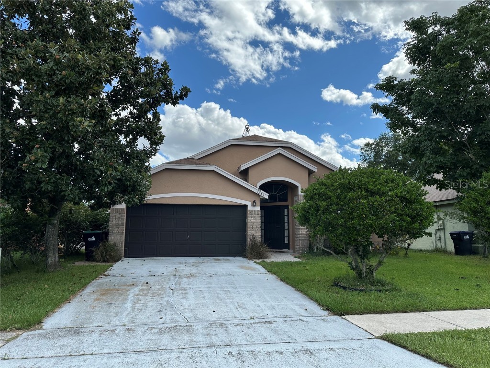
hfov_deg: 71.6
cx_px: 245
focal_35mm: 24
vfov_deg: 56.8
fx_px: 340
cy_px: 184
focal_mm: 6.86
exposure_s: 1/3247
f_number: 1.78
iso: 80
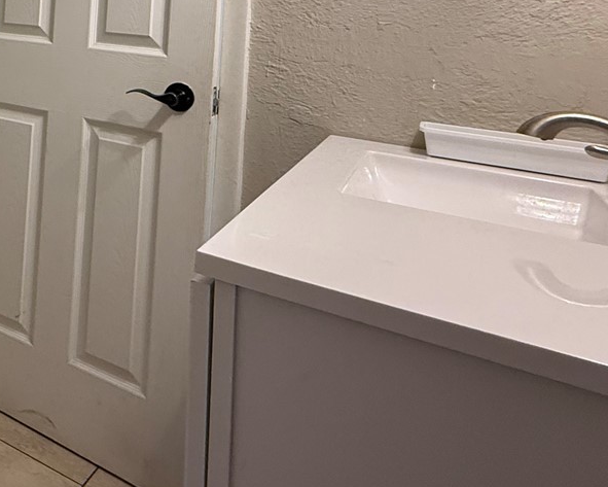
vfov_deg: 35.5
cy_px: -22
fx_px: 666
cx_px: -92
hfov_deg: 38.6
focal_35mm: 37
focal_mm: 2.22
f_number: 2.2
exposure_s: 1/60
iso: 200
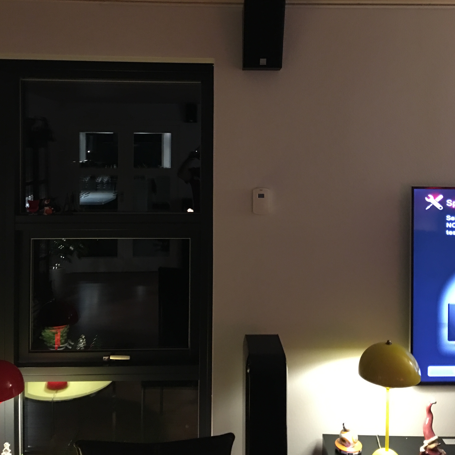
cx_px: 230
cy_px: 163
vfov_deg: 46.7
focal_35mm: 35
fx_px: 520
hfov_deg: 47.2
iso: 125
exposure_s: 1/4
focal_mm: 4.15
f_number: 2.2
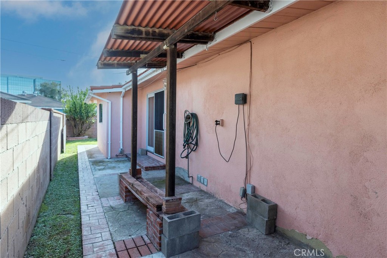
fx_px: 226
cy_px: 129
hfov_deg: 81.2
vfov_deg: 59.5
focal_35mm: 21
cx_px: 194
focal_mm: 21
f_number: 5.6
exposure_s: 1/350
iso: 1000
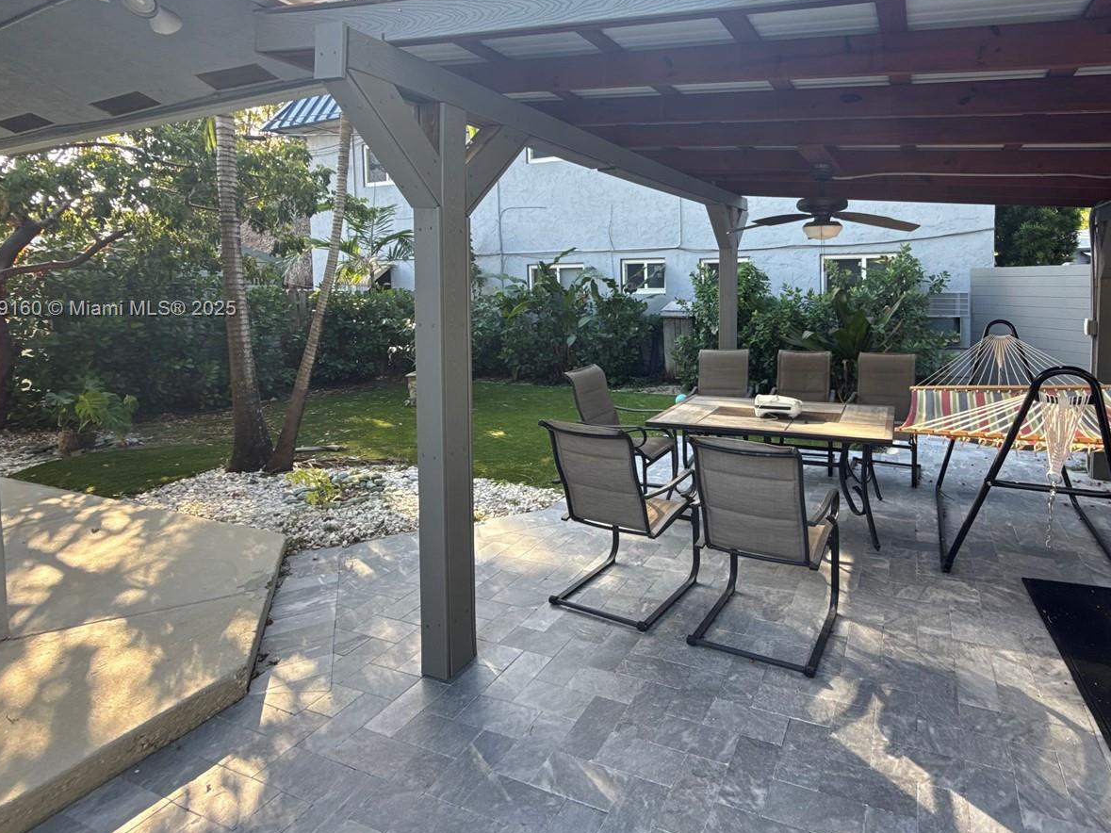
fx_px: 610
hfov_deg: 83.2
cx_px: 689
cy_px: 310
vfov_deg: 67.6
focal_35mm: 19
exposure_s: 1/99
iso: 50
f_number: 2.2
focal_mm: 2.22
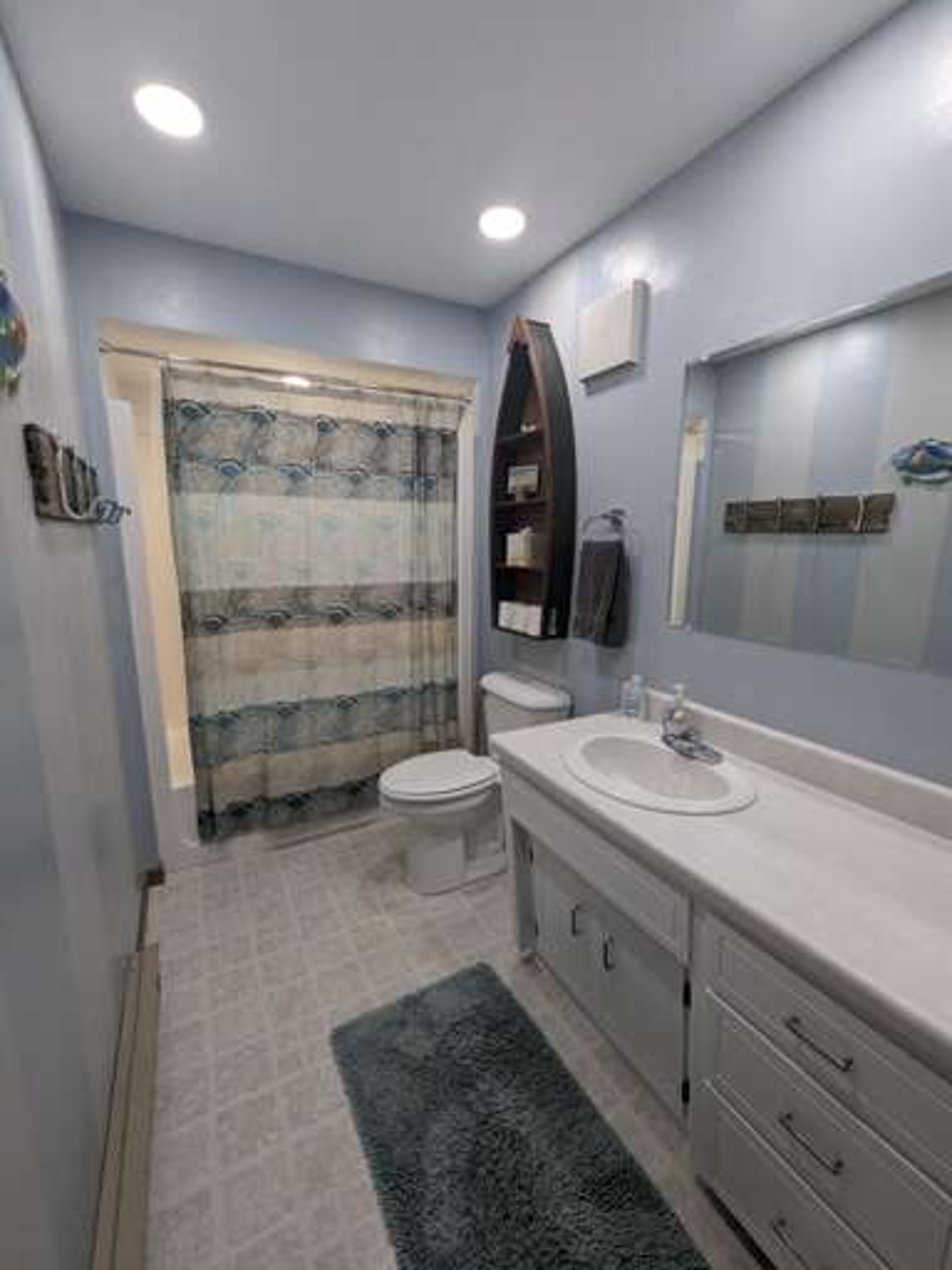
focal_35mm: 13
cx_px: 476
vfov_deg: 106.2
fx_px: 477
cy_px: 635
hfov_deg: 89.9
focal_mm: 1.95
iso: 243
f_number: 2.2
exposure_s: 1/120
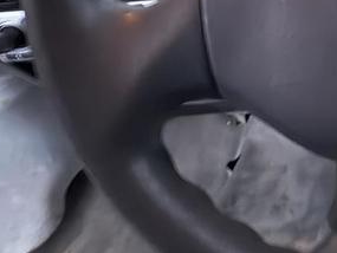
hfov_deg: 32.5
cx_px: 435
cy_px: -9
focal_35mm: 44
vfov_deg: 30.2
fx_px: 429
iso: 640
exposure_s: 1/10
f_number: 2.2
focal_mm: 2.22
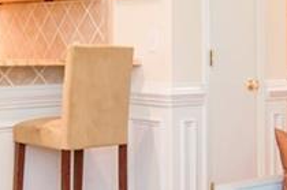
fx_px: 660
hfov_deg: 24.5
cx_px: 144
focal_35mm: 83
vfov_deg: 16.4
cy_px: 115
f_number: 4.5
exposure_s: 1/30
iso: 500
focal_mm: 17
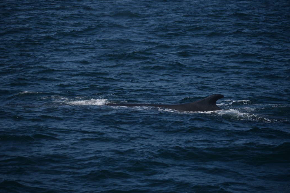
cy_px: 95
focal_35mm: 174
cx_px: 144
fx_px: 1401
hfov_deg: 11.8
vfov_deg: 7.9
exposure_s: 1/4000
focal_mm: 112
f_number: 4.8
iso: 200
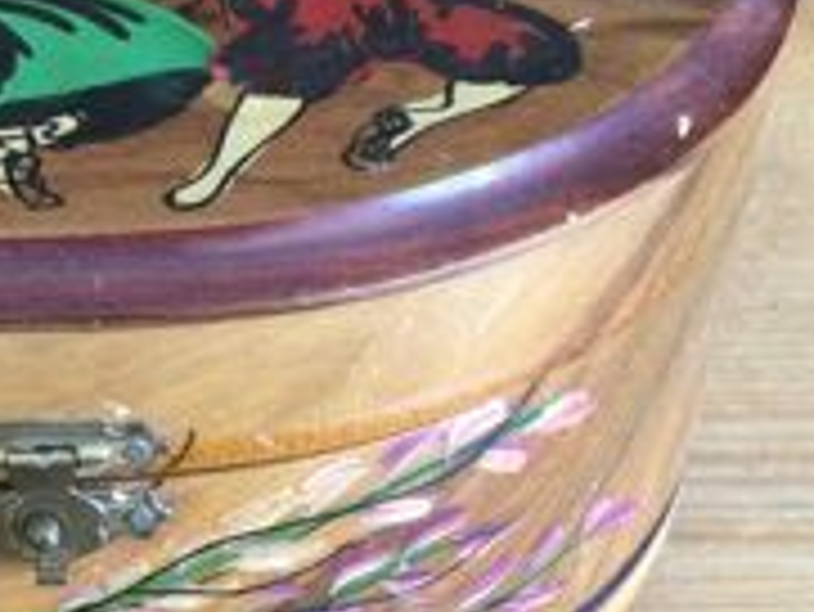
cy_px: 459
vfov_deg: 17.9
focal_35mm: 82
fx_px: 1930
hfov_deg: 23.1
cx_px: 58
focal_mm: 3.3
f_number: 2.4
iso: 125
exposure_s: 1/33
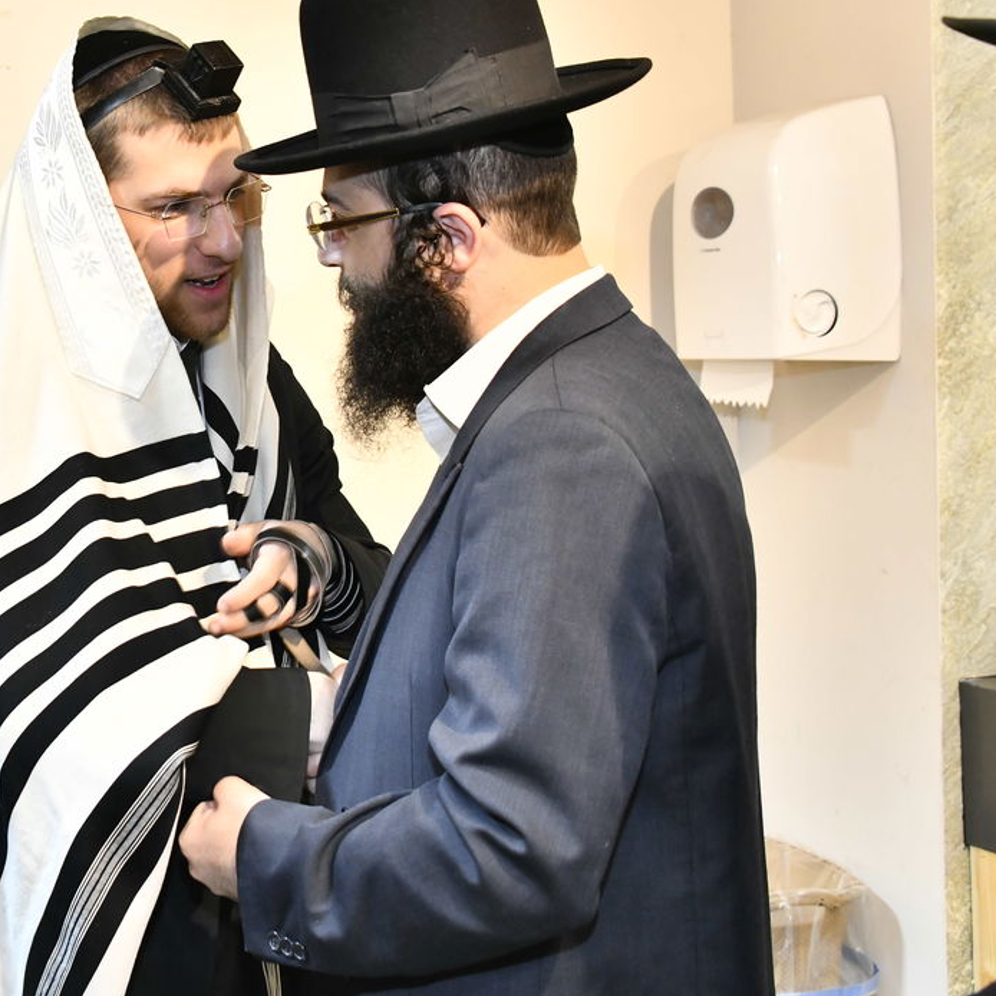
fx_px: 1953
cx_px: 198
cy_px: 362
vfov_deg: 28.5
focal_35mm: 60
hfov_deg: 28.0
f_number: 5.6
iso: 1600
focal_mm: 35
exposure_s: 1/160
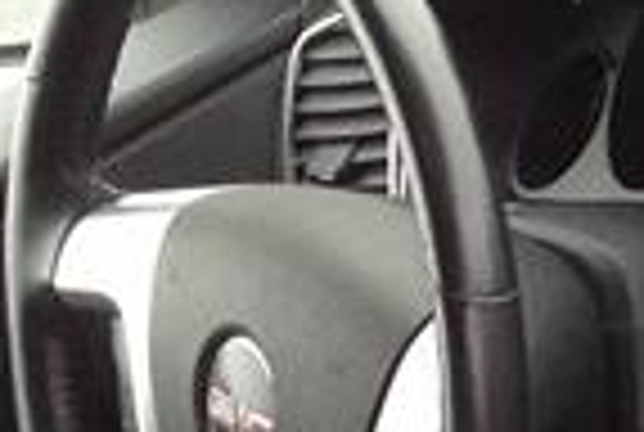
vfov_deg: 5.5
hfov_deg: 8.1
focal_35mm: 245
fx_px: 4392
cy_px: 914
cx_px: 1166
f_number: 2.4
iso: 100
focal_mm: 4.13
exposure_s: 1/120
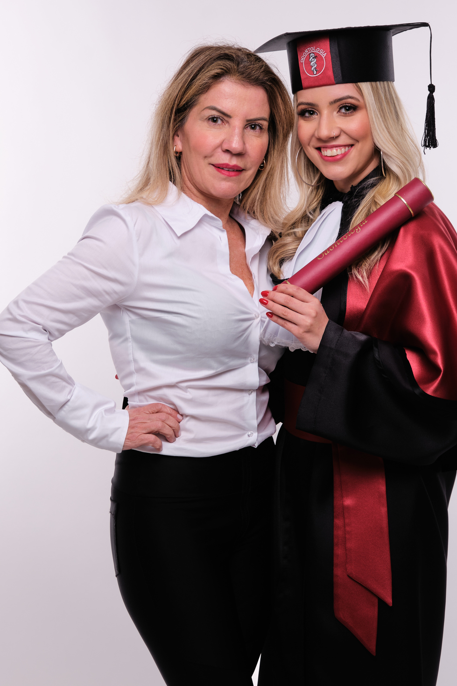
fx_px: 1447
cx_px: 252
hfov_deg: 17.9
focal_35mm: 76
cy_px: 382
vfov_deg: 26.6
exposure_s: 1/125
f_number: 8
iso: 160
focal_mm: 41.1
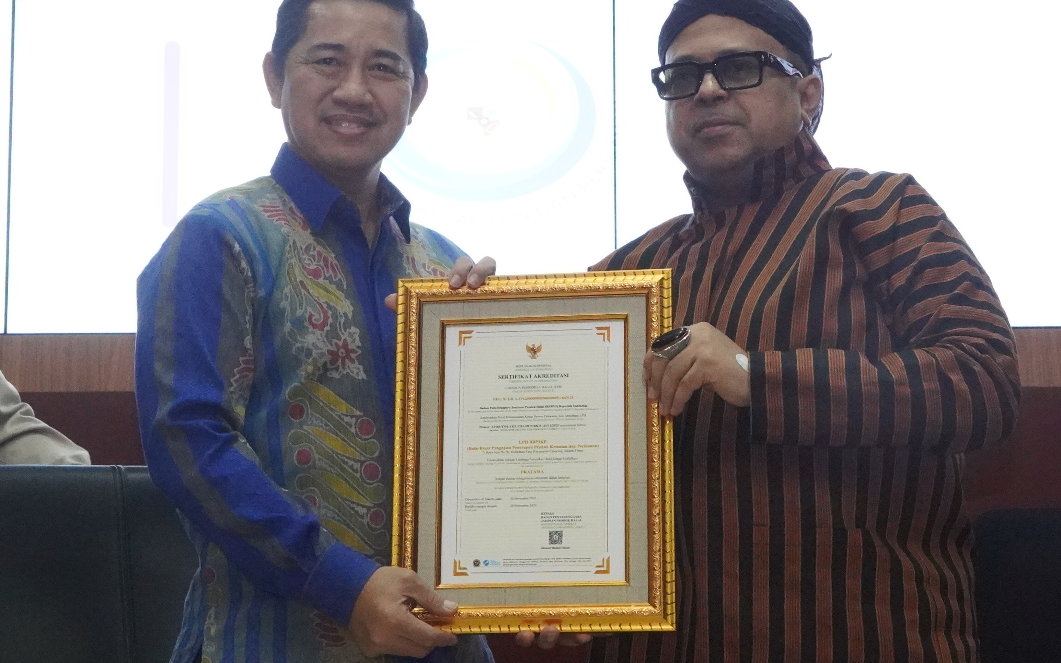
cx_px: 531
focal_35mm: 91
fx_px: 2631
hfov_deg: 22.8
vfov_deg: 14.3
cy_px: 126
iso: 16000
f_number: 11
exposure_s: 1/125
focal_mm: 46
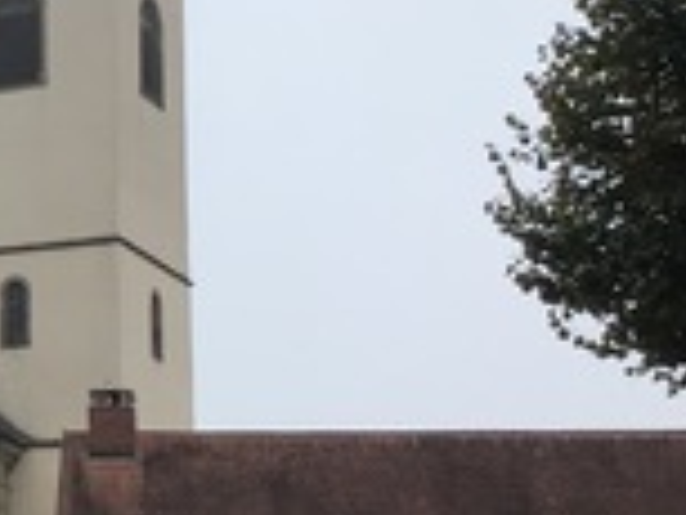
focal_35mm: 119
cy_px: 291
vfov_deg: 12.5
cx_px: -554
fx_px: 2360
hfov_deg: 14.5
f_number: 2.4
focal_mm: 3.3
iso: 25
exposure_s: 1/1131
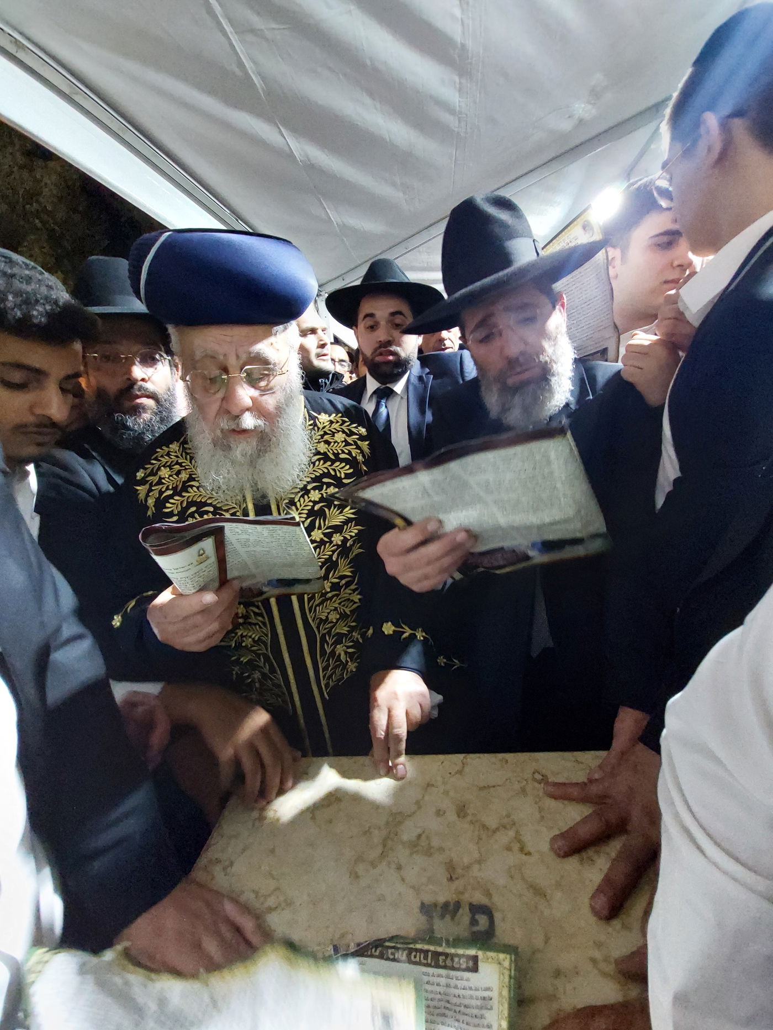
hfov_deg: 89.9
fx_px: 387
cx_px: 386
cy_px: 515
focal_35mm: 13
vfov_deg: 106.2
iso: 500
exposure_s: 1/25
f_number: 2.2
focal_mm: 1.74
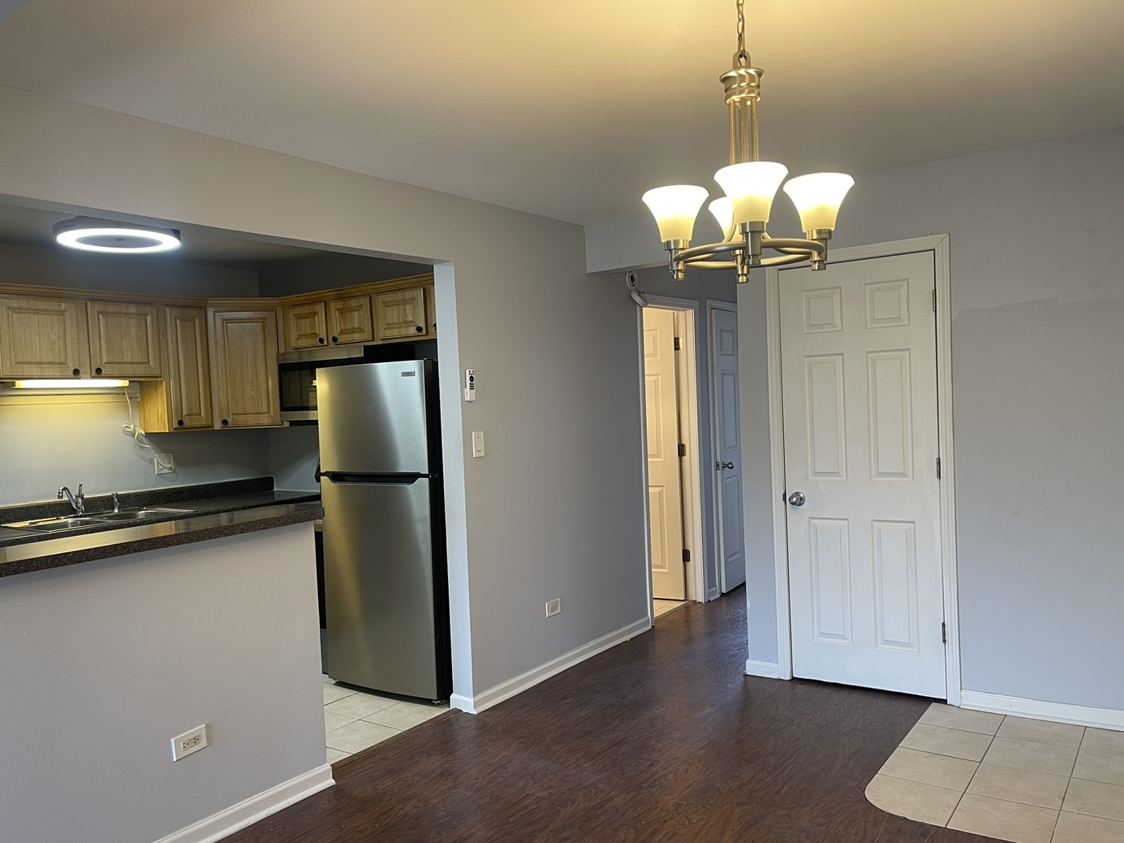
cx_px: 542
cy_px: 437
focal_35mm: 26
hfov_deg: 67.3
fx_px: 844
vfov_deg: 53.0
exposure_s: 1/60
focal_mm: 5.1
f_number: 1.6
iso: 100
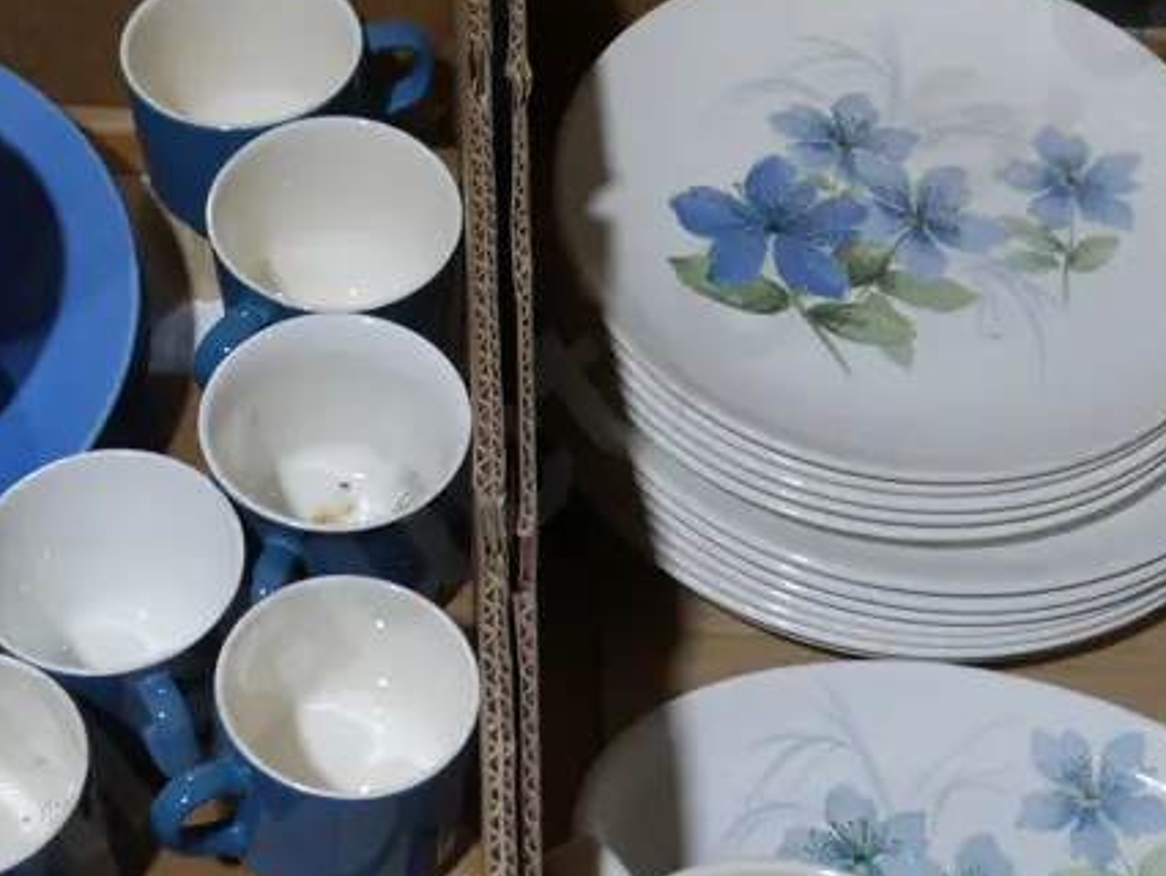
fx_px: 2595
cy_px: 538
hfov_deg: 25.2
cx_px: 413
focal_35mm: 77
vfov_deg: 19.1
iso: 200
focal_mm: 16
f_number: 3.6
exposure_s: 1/125
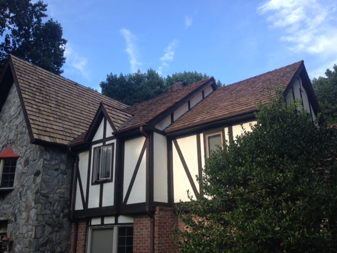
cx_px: 168
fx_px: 321
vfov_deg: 43.0
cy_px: 126
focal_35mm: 33
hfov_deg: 55.3
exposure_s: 1/463
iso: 50
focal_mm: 4.12
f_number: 2.4
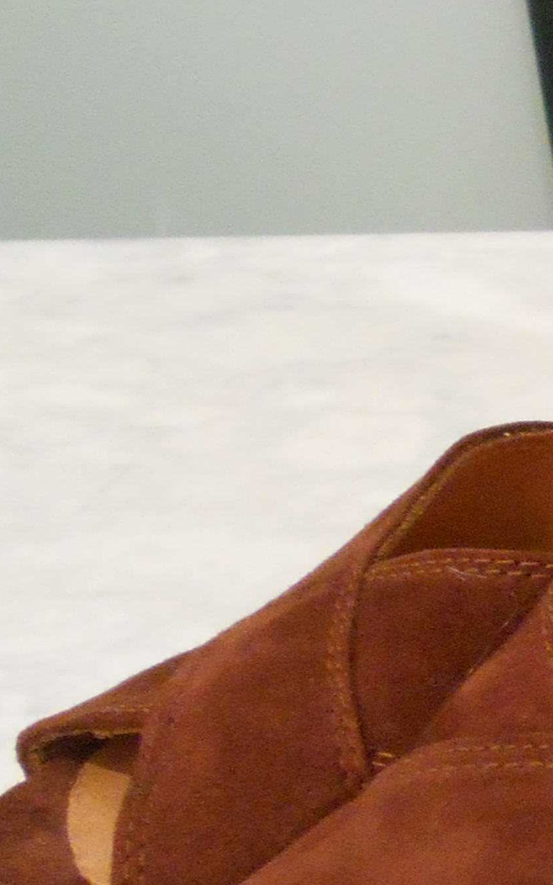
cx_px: 1514
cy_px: 617
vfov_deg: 19.6
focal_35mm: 106
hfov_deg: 10.0
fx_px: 2557
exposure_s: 1/30
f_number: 3.2
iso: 400
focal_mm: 4.6
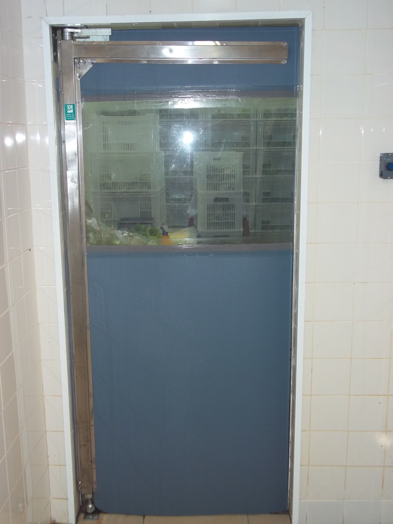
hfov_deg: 36.0
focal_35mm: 40
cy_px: 262
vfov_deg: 46.8
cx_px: 196
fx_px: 606
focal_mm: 7.1
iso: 80
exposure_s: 1/40
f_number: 3.2
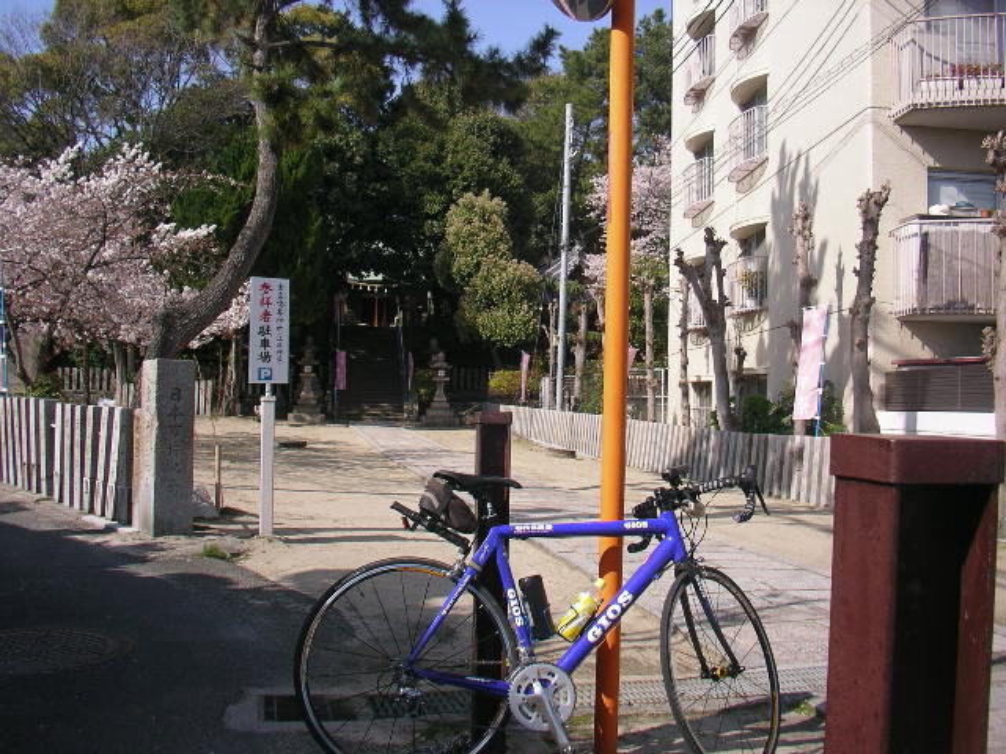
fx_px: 1075
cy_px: 377
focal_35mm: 37
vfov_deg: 38.7
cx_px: 503
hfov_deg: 50.1
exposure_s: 1/500
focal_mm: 5.7
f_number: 2.8
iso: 50
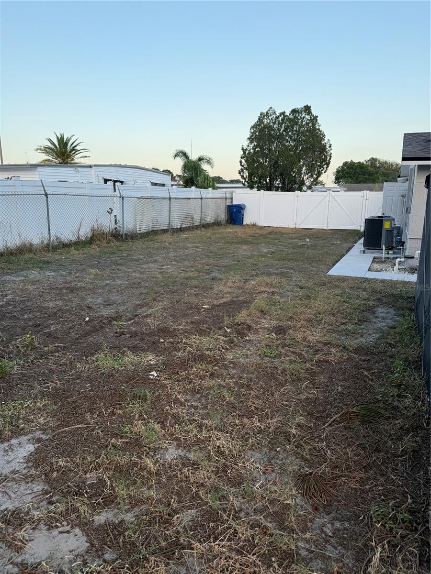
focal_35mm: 24
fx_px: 398
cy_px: 287
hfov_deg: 56.8
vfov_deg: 71.6
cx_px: 216
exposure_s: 1/567
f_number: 1.78
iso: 80
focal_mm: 6.76
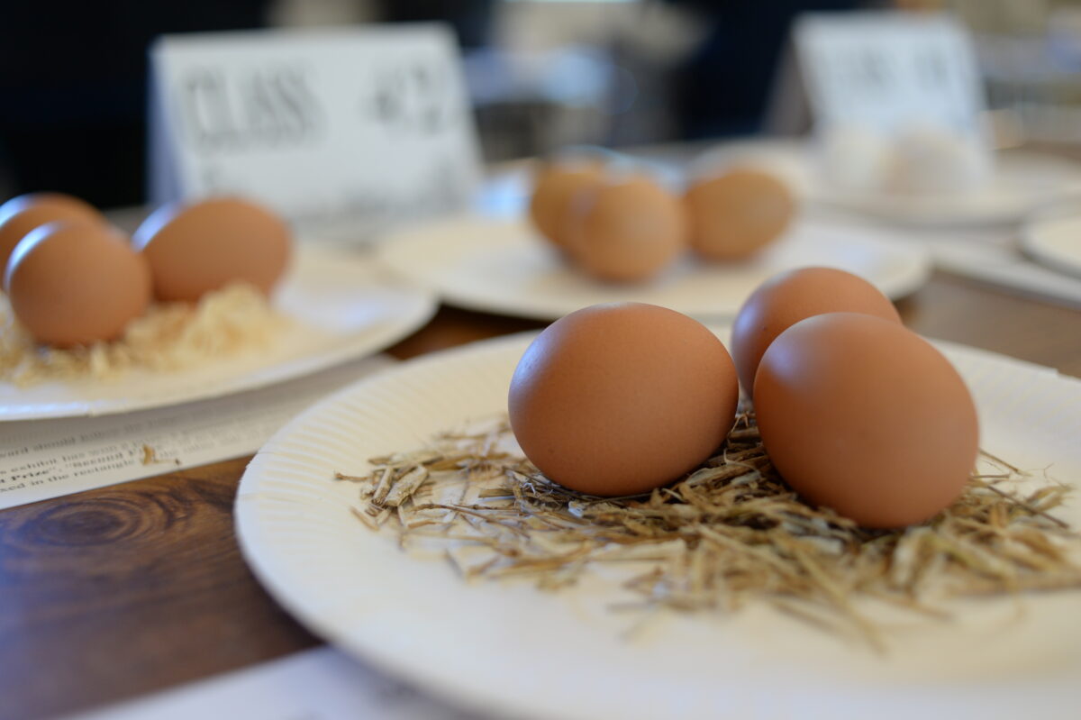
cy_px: 360
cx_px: 540
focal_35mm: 35
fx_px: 1050
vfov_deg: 37.8
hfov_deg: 54.5
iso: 800
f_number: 2.8
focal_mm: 35
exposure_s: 1/250
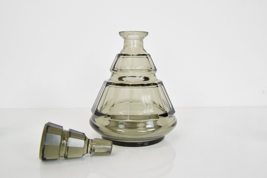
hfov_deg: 57.2
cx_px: 134
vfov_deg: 40.0
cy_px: 89
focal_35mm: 33
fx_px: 245
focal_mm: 22
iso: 1600
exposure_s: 1/200
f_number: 7.1
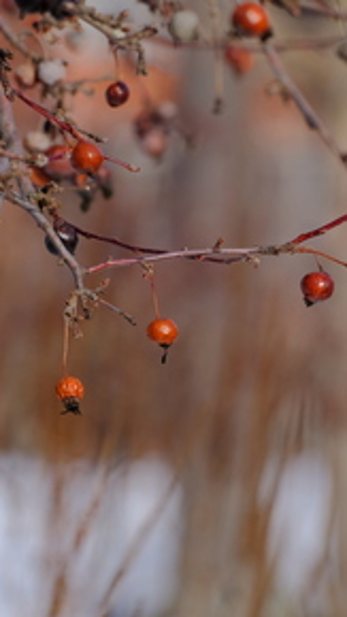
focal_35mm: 380
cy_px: 302
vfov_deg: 5.7
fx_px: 6219
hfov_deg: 3.2
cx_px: 164
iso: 100
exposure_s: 1/250
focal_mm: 200
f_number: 5.6
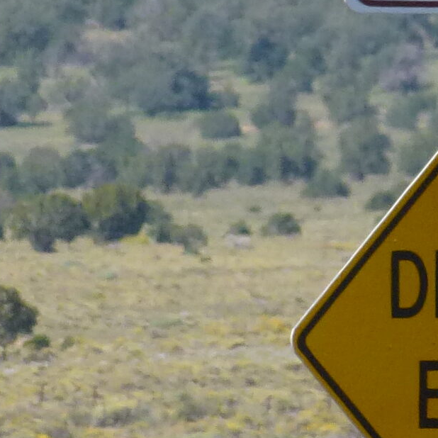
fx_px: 25467
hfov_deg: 1.0
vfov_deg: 1.0
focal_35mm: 1779
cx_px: 353
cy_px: 145
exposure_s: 1/500
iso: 200
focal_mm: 68.8
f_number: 5.9
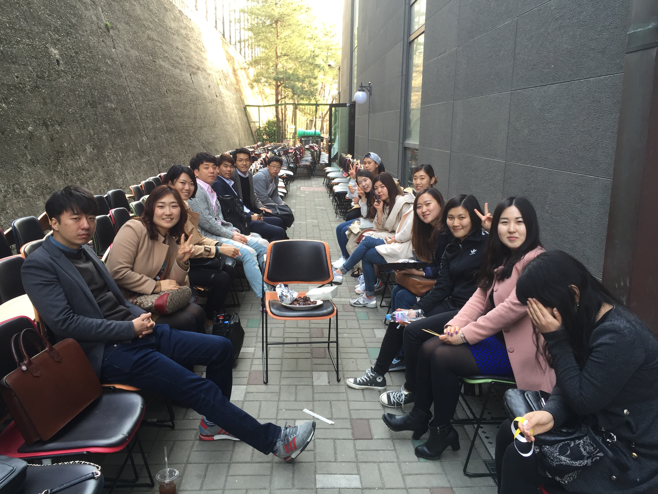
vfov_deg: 48.2
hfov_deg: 61.7
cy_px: 247
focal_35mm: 29
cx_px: 329
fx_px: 551
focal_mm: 4.15
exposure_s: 1/60
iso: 40
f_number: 2.2
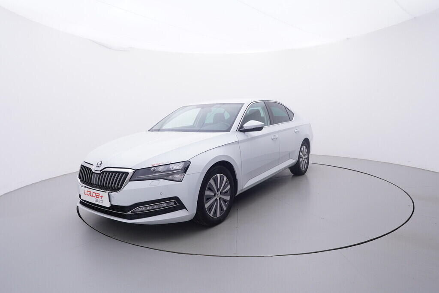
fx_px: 275
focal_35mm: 22
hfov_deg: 77.3
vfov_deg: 56.2
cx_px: 220
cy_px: 146
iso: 200
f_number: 5
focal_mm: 15
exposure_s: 1/80
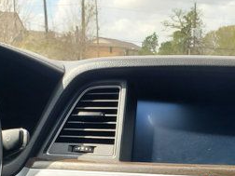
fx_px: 448
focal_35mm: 66
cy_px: 216
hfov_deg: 29.1
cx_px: 168
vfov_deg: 20.7
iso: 50
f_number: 2.4
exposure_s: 1/373
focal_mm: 4.3
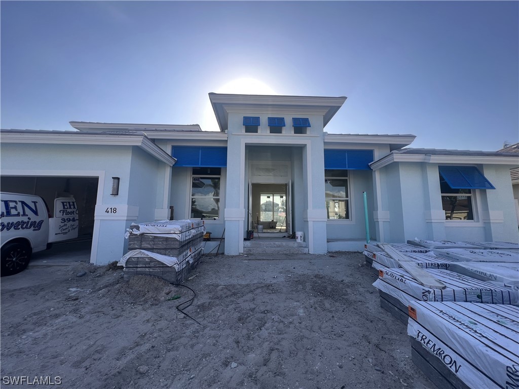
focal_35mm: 13
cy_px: 194
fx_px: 195
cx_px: 260
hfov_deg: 106.2
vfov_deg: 89.9
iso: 32
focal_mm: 1.57
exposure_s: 1/708
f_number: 1.8
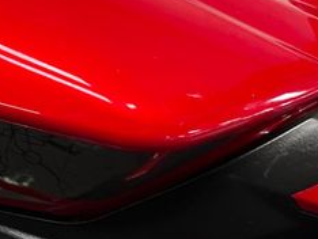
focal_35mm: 71
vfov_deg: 20.4
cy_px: 37
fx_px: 653
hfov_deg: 25.8
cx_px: -10
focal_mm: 5.1
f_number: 1.6
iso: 160
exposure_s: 1/50
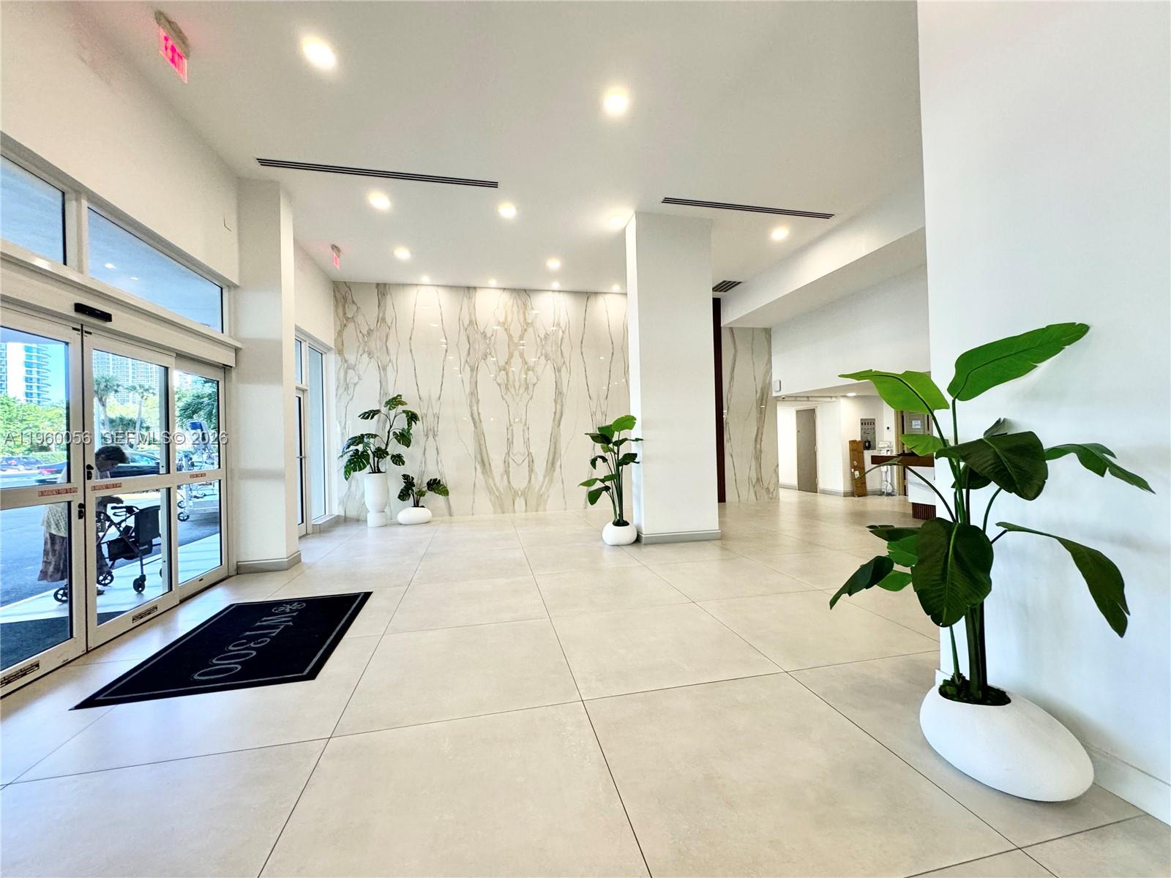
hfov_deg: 102.1
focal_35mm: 14
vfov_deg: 85.7
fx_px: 474
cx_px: 586
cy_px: 439
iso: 200
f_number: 2.2
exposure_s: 1/120
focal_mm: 2.22
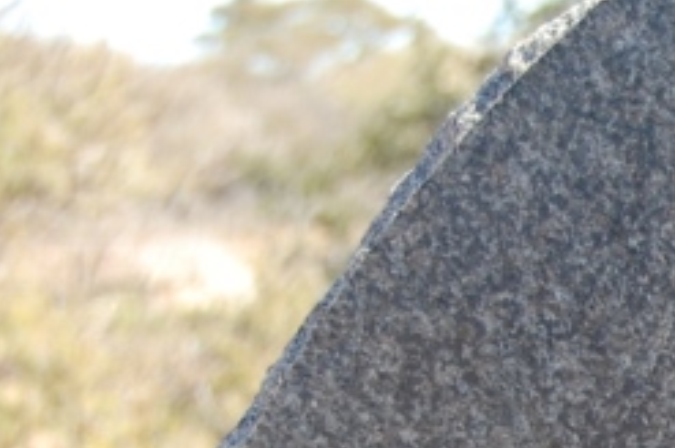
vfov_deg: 5.2
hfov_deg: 7.7
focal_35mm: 261
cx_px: 1202
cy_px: 837
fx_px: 4887
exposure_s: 1/125
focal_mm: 42
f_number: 5.6
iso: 200
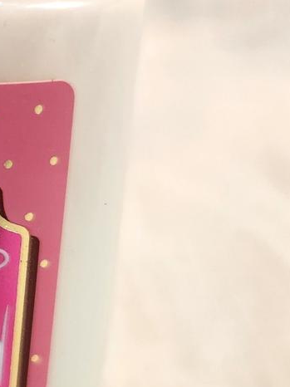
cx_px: -165
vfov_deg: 23.6
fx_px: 928
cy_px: 179
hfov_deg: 16.0
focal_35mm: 83
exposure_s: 1/120
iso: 200
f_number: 1.8
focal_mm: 5.4
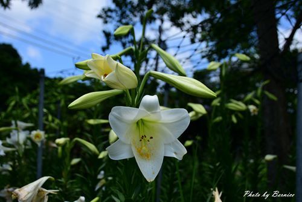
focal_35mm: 48
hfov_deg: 41.1
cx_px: 151
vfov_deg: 28.1
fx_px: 403
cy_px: 101
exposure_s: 1/640
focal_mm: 32
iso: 100
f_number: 5.6
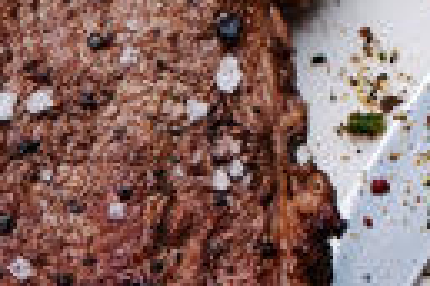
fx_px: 4359
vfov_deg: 3.7
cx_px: -440
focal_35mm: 365
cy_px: 768
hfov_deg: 5.5
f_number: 6.3
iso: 400
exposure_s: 1/60
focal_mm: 50
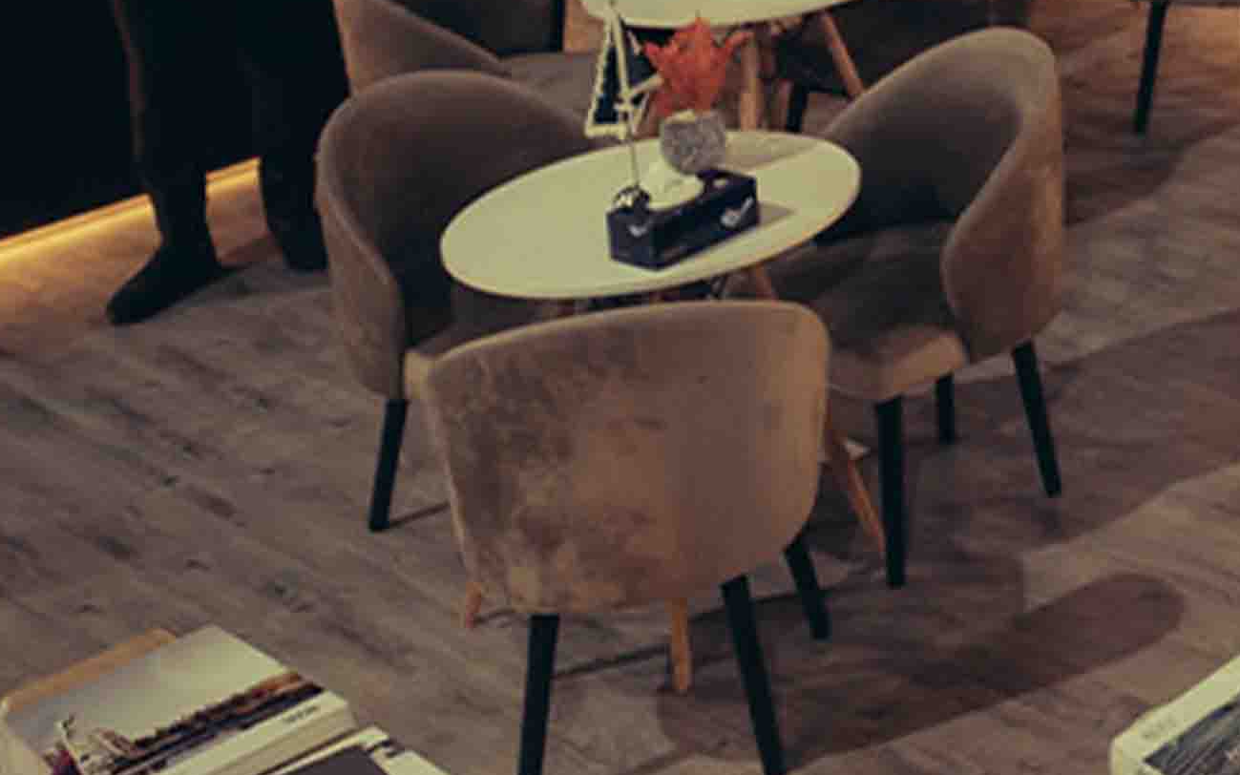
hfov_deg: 16.7
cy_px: -594
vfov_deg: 10.9
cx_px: 1879
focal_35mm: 113
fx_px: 3819
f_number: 1.8
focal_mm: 24
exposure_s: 1/125
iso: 640
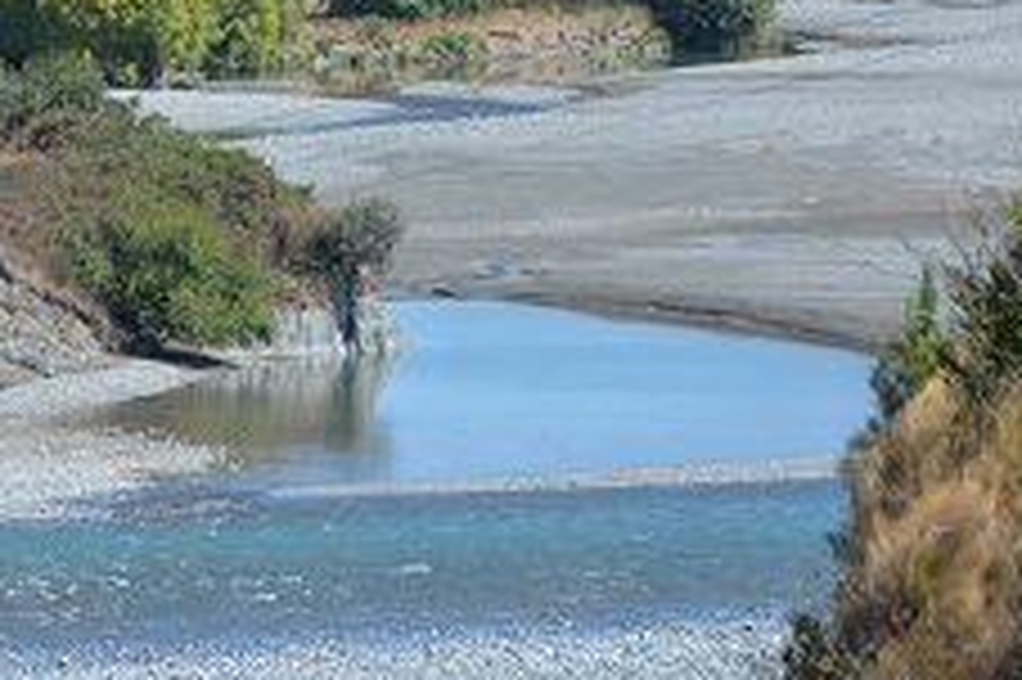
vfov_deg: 3.2
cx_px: 297
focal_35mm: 430
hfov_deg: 4.8
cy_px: 20
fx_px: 12198
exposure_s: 1/1250
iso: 400
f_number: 5.6
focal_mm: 130
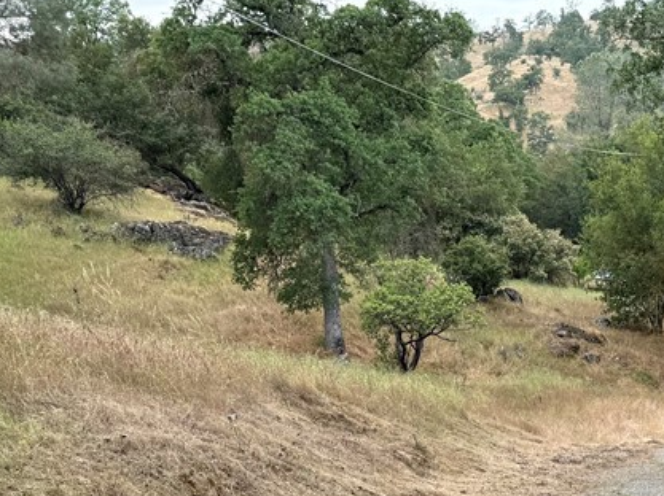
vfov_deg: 22.8
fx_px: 1131
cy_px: 596
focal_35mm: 59
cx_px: 752
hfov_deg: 29.2
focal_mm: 6.76
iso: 80
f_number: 1.78
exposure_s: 1/1156
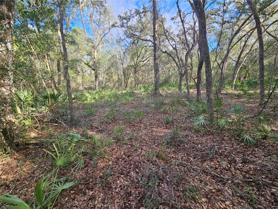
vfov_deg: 89.9
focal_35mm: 13
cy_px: 104
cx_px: 139
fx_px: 104
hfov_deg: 106.2
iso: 50
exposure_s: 1/158
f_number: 2.2
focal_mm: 2.2
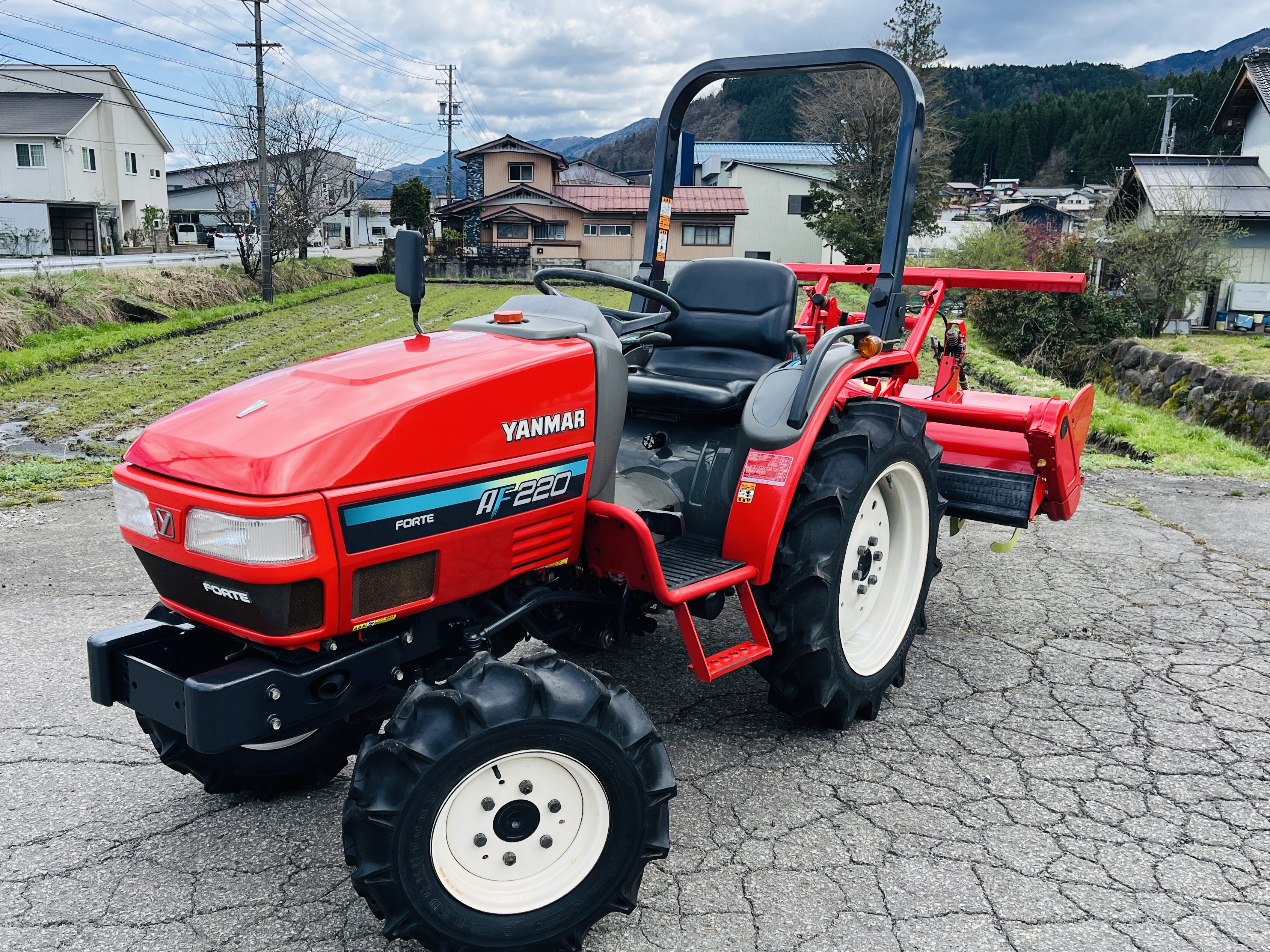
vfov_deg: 45.4
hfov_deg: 58.2
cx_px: 566
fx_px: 1137
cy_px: 499
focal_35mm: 31
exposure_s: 1/1151
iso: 50
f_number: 1.6
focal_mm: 5.1
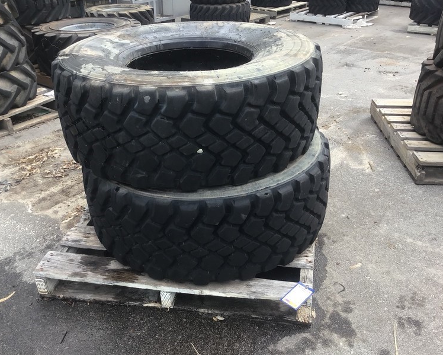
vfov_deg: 44.6
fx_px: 433
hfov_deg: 54.2
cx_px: 206
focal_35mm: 33
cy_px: 175
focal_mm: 3.3
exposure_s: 1/199
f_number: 2.4
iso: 25
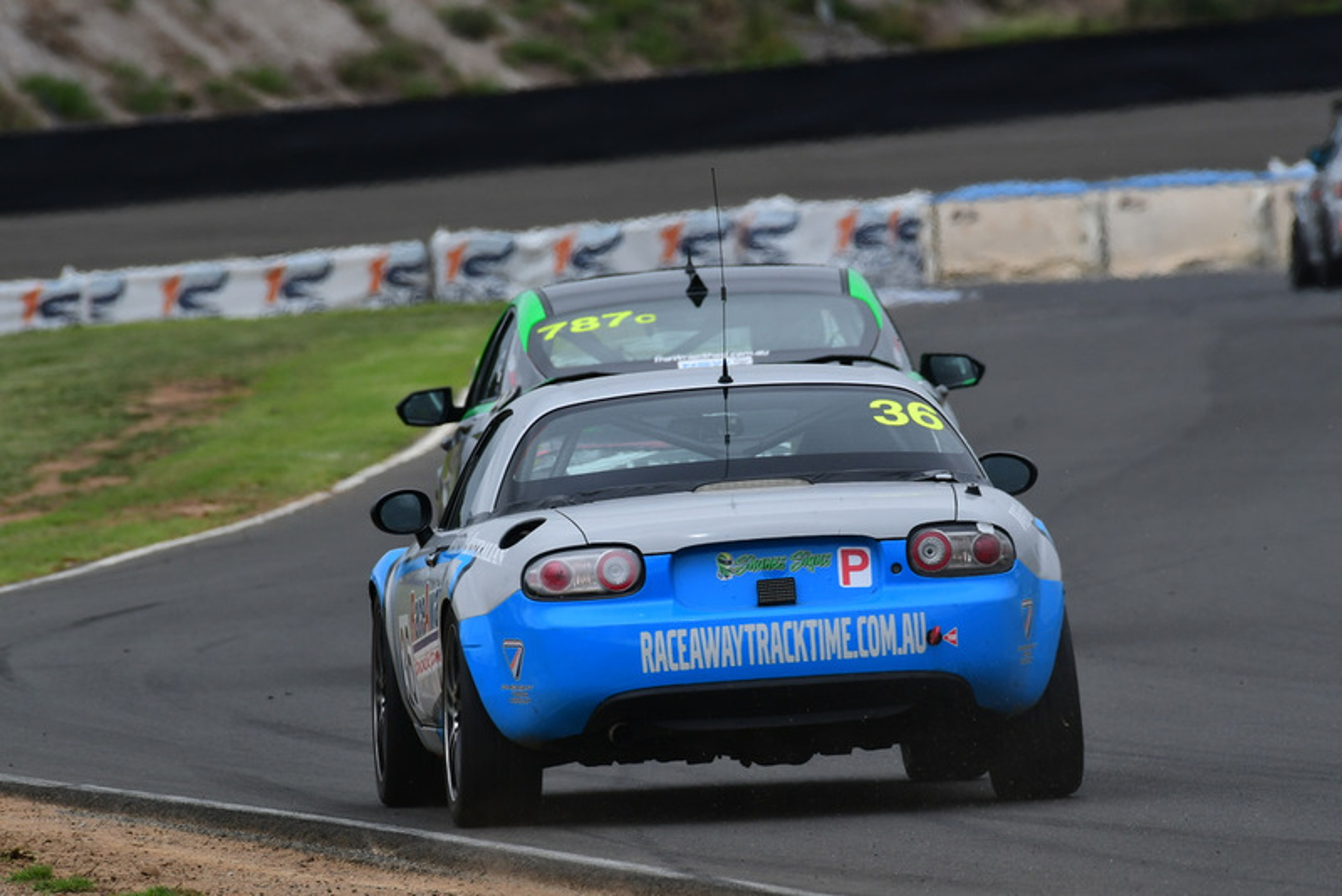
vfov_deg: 1.9
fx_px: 26848
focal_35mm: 720
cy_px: 448
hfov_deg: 2.9
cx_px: 671
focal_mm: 480
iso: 320
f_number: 10
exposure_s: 1/640
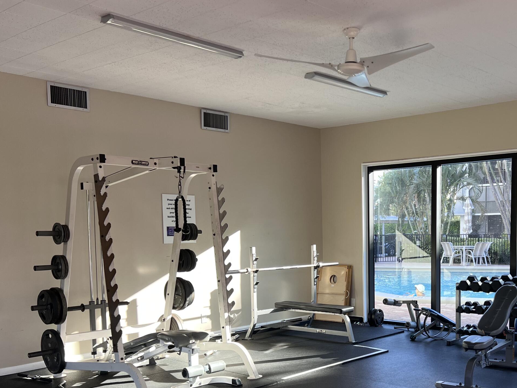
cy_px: 278
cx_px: 367
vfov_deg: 34.6
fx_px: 612
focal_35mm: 41
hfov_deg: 44.7
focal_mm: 5.7
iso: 50
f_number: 1.5
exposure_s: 1/121
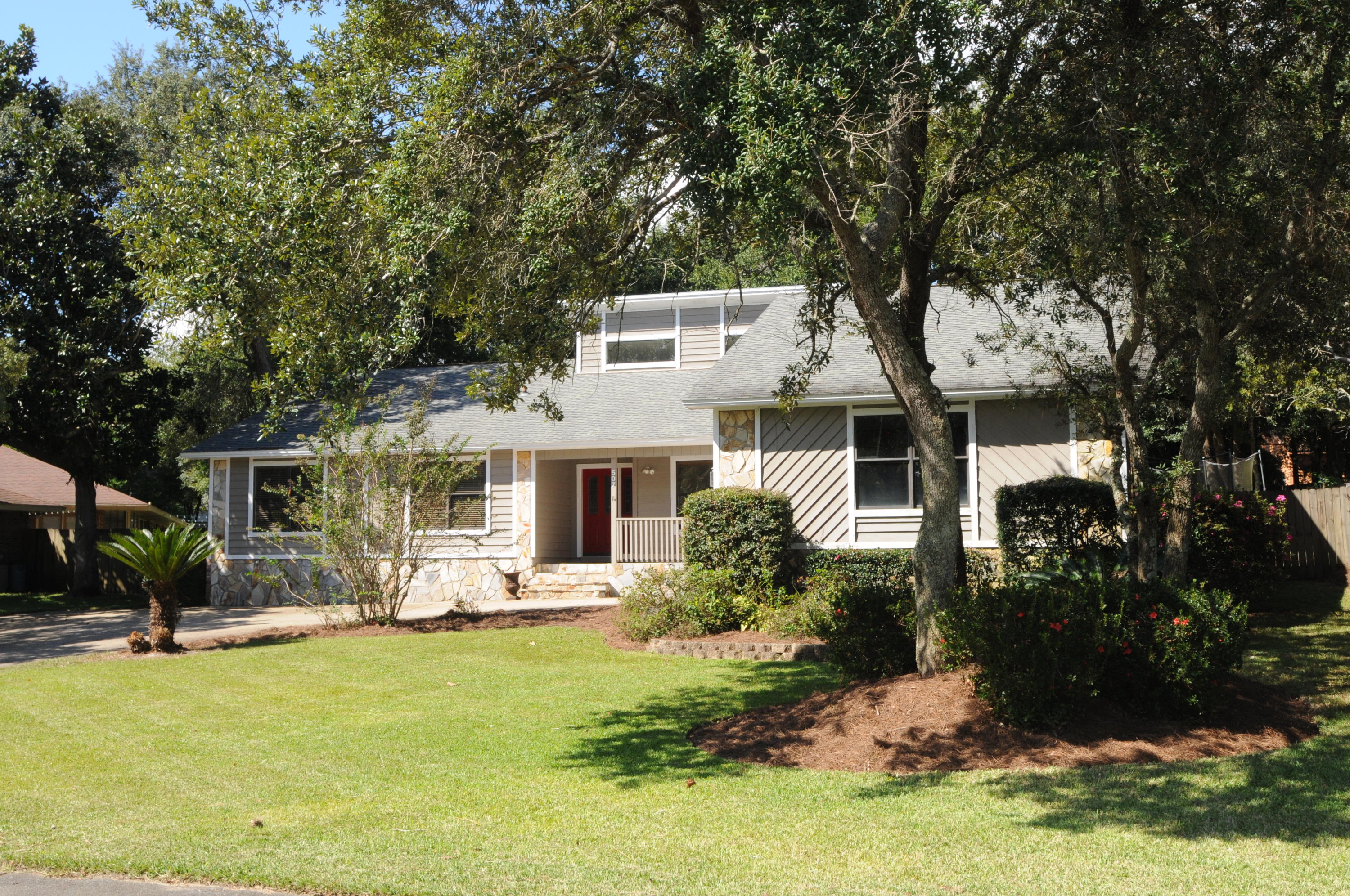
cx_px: 675
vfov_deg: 35.4
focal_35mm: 38
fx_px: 1404
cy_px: 448
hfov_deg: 51.3
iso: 400
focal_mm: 25
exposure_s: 1/250
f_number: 10
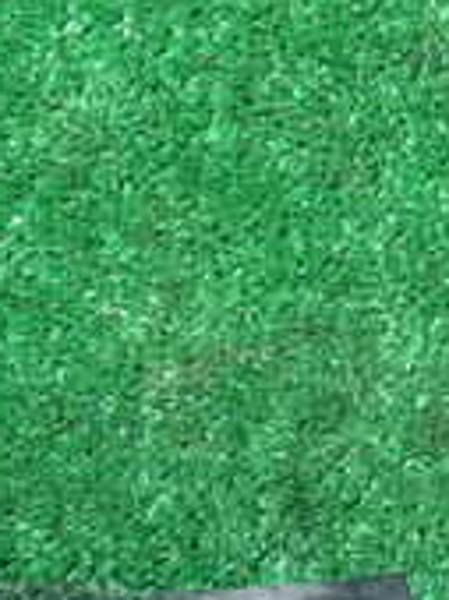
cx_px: 1015
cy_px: 706
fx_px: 1838
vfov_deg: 17.7
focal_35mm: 106
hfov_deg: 11.8
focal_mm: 5.4
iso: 800
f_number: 2.3
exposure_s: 1/25
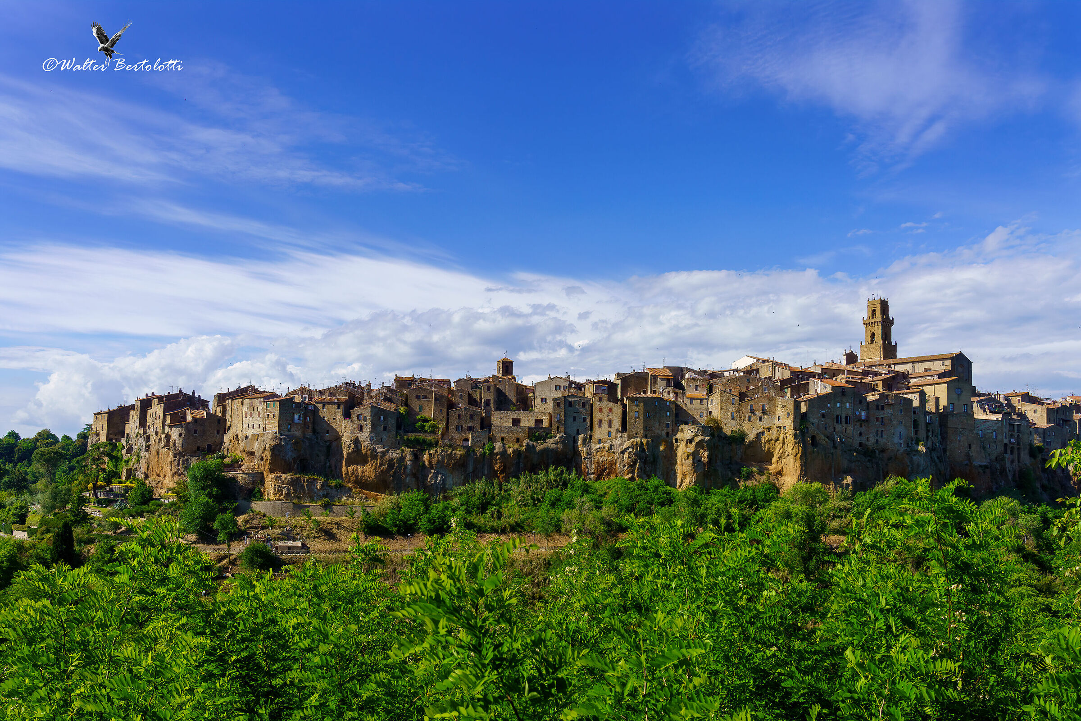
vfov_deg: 47.9
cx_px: 540
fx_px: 811
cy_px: 360
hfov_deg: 67.4
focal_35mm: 27
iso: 100
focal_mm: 27
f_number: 8
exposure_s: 1/400
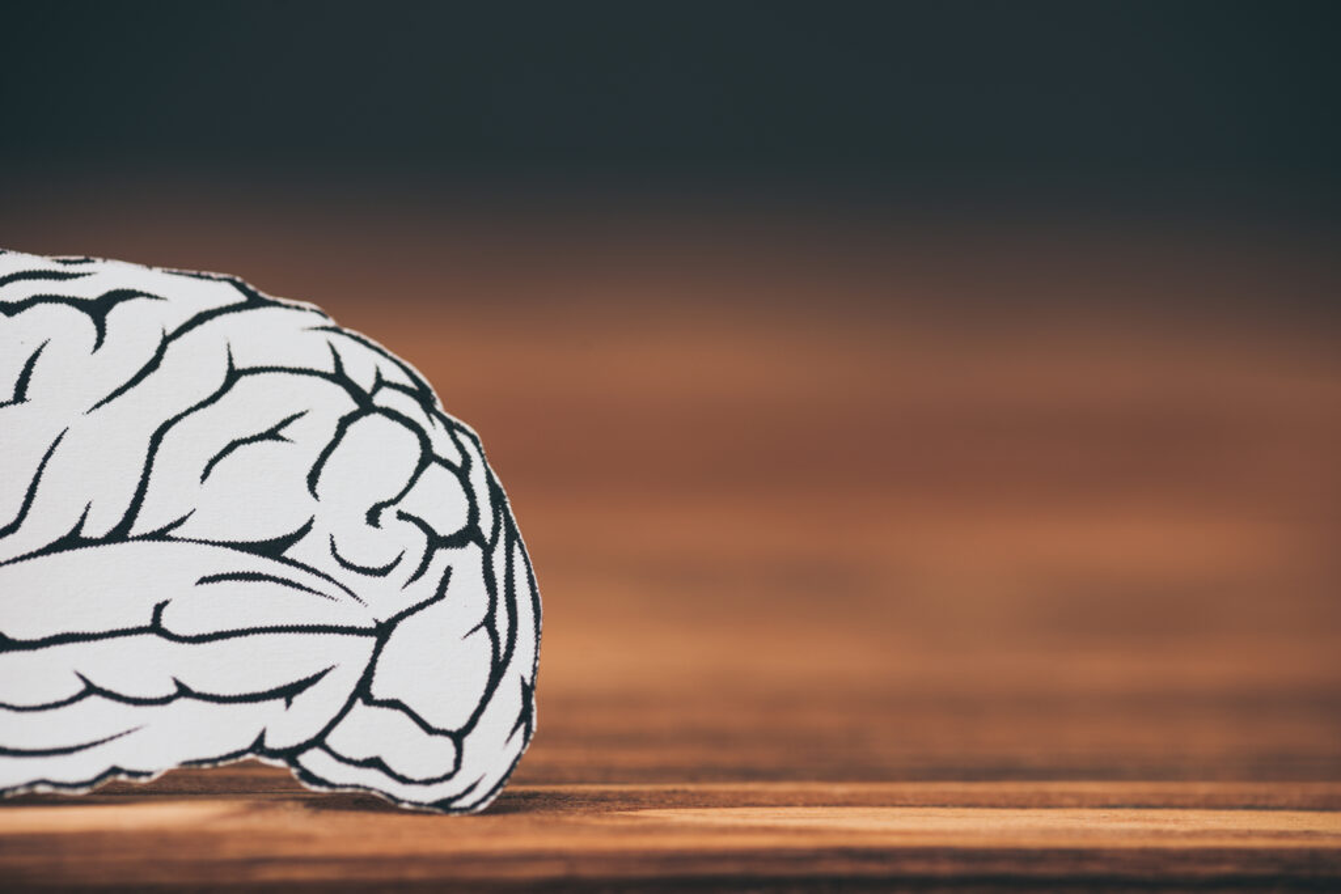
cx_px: 670
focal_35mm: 105
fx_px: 3912
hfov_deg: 19.5
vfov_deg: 13.0
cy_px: 447
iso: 80
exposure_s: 1/200
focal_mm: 105
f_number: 8
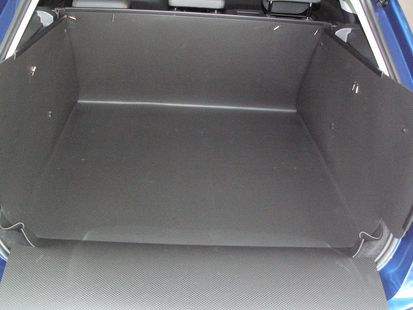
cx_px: 199
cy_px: 166
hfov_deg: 45.8
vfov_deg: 35.1
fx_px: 489
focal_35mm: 41
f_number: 2.8
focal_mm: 6
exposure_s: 1/50
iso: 400
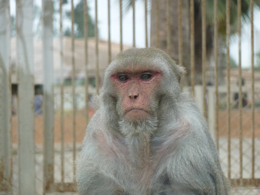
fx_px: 2253
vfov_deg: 5.0
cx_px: 130
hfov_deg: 6.6
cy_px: 98
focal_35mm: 300
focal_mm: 49.2
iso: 125
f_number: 4.9
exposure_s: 1/125
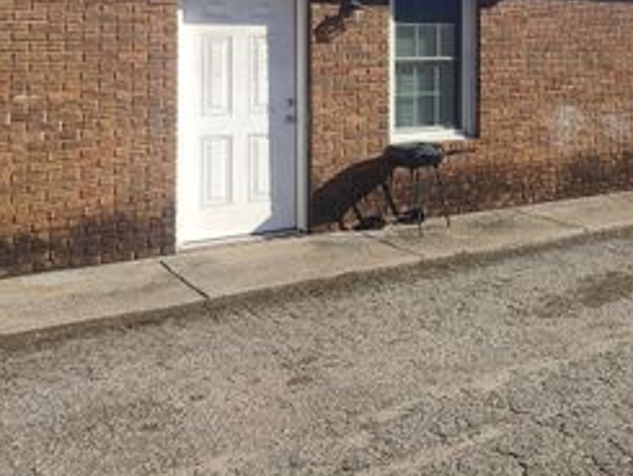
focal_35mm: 47
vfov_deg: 29.6
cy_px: 47
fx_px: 860
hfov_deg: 36.5
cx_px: 625
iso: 64
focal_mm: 6.06
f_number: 1.8
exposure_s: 1/2088
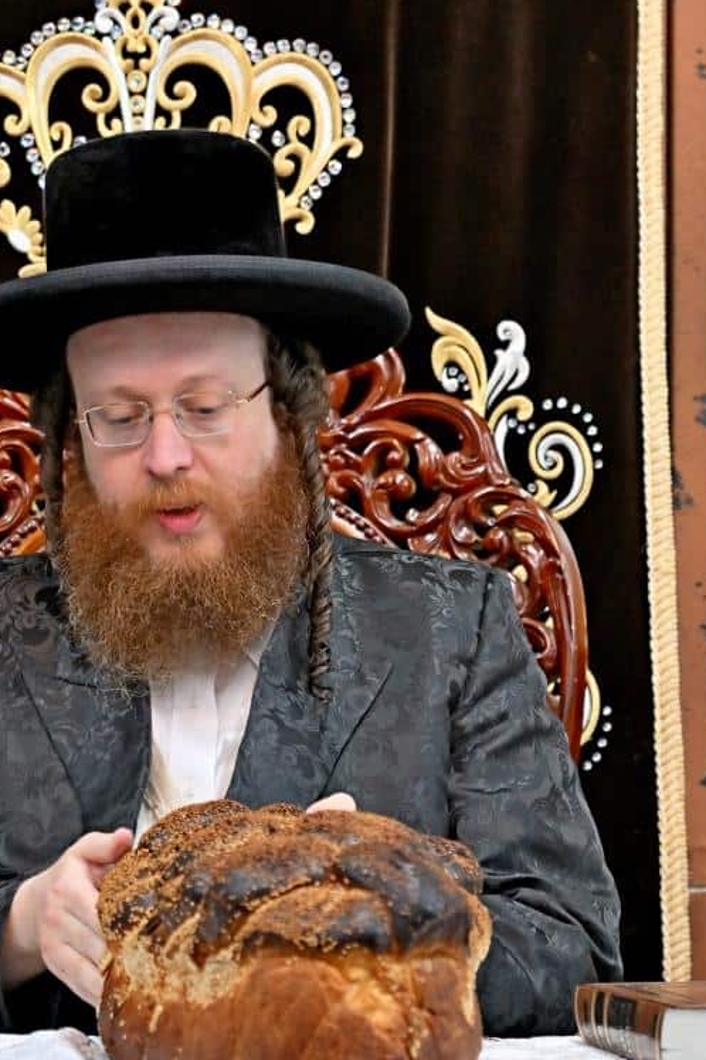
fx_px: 6654
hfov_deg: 6.1
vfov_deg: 9.1
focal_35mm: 226
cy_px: 584
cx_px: 281
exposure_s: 1/160
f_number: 4
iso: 640
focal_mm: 110
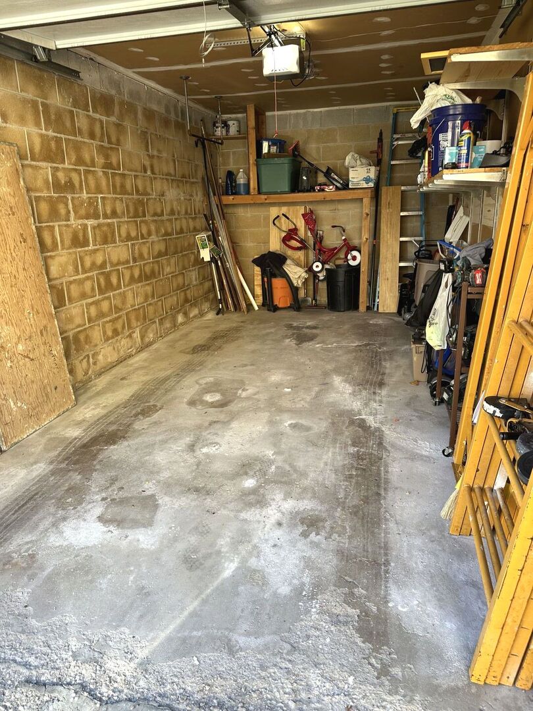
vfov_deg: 71.6
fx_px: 493
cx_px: 266
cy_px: 356
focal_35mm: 24
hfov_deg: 56.8
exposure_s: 1/121
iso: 80
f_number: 1.78
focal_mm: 6.86
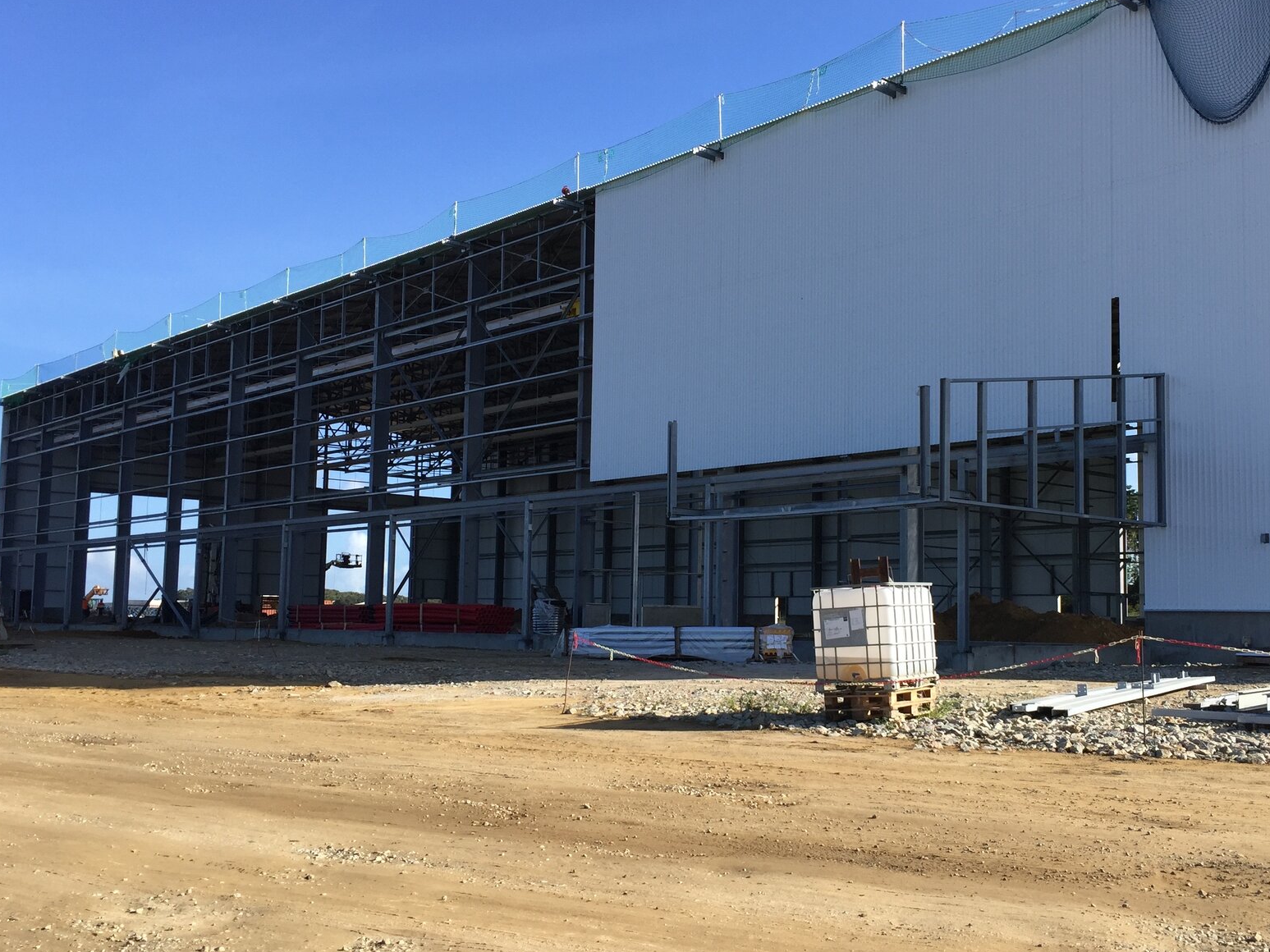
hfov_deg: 51.1
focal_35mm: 36
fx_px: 1321
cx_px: 744
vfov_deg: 39.6
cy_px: 503
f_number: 2.2
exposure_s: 1/1319
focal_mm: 4.15
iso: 32
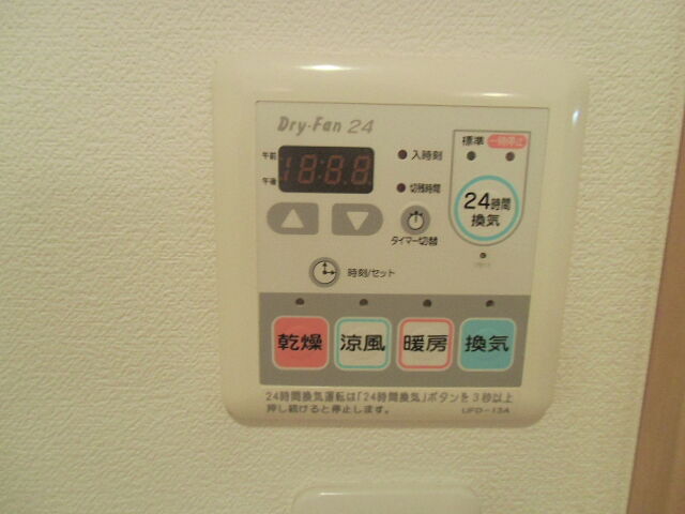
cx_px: 342
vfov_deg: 56.8
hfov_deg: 71.6
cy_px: 257
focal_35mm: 24
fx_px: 475
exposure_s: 1/80
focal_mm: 4.24
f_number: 3
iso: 400
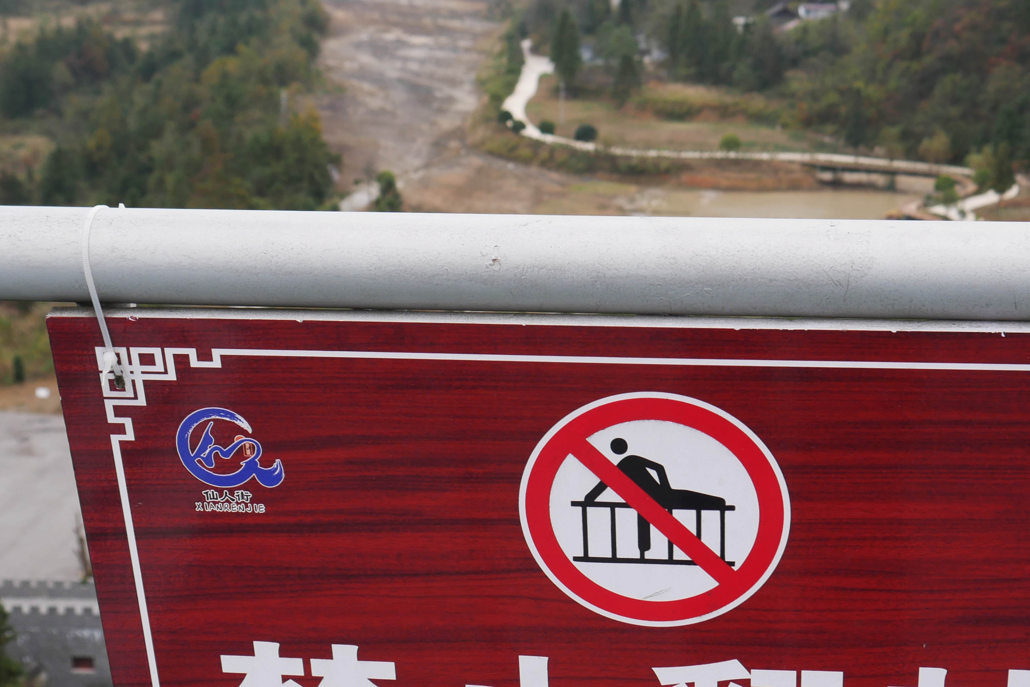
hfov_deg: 29.2
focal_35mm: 69
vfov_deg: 19.7
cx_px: 612
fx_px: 1974
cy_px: 414
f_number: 6.3
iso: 200
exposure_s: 1/160
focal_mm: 21
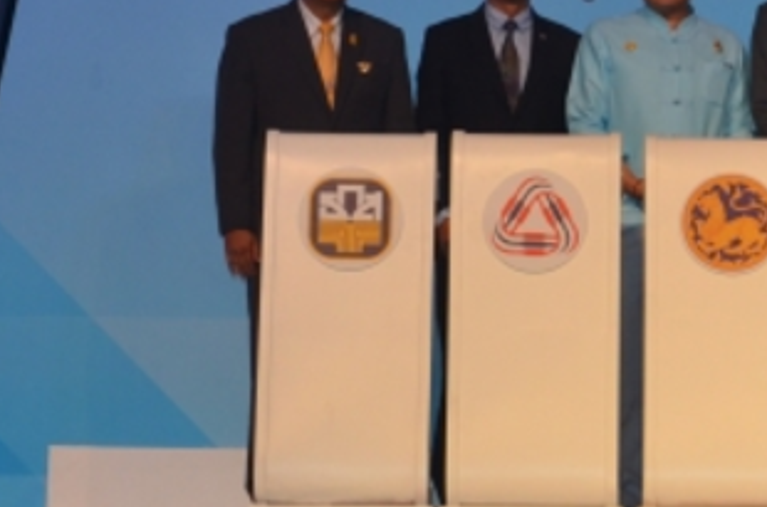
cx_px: 849
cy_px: 0
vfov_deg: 5.8
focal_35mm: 234
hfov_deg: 8.7
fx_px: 4973
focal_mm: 62
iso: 1250
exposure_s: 1/250
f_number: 11
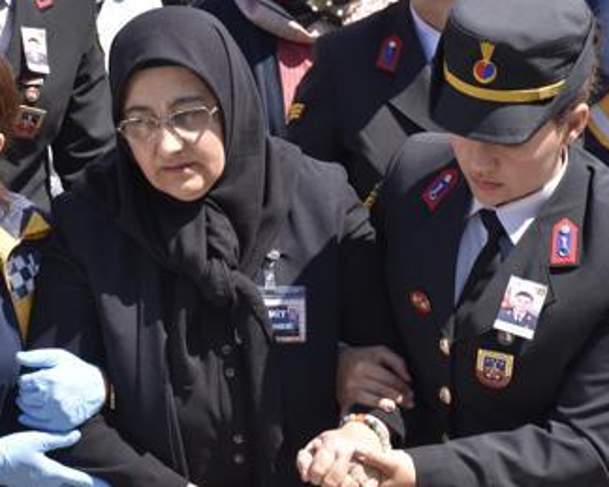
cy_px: 182
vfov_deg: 8.3
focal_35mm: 187
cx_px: 170
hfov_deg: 10.3
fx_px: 3369
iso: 280
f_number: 8
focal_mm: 70
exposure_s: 1/500
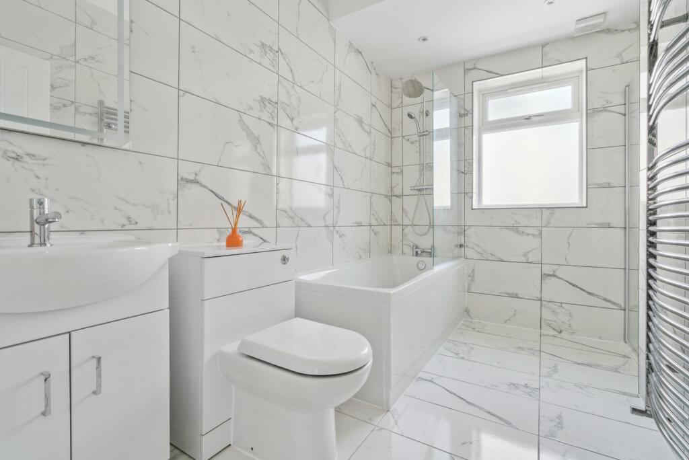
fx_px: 306
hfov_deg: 96.7
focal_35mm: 16
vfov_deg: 73.8
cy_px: 230
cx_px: 344
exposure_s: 1/15
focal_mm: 16
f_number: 11
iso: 640
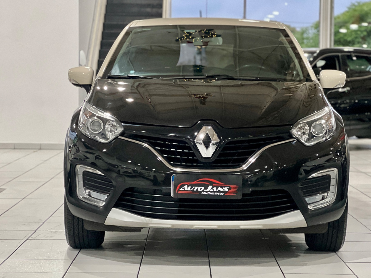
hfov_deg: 21.5
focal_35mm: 91
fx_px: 975
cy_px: 137
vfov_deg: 16.2
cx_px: 204
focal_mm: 9
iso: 320
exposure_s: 1/40
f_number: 2.8
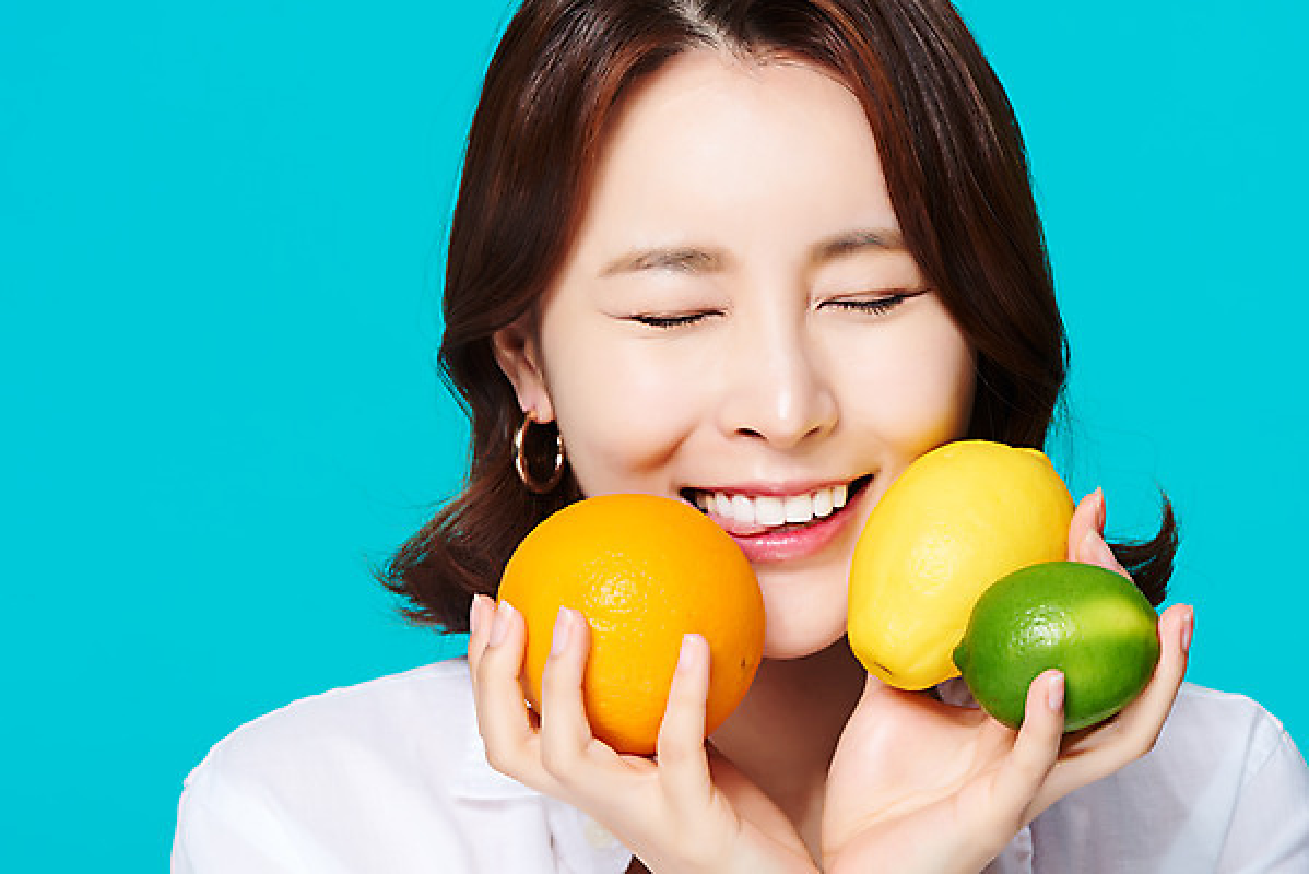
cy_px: 437
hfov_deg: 19.4
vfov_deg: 13.1
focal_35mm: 105
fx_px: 3820
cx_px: 654
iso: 64
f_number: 16
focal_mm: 105
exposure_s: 1/125
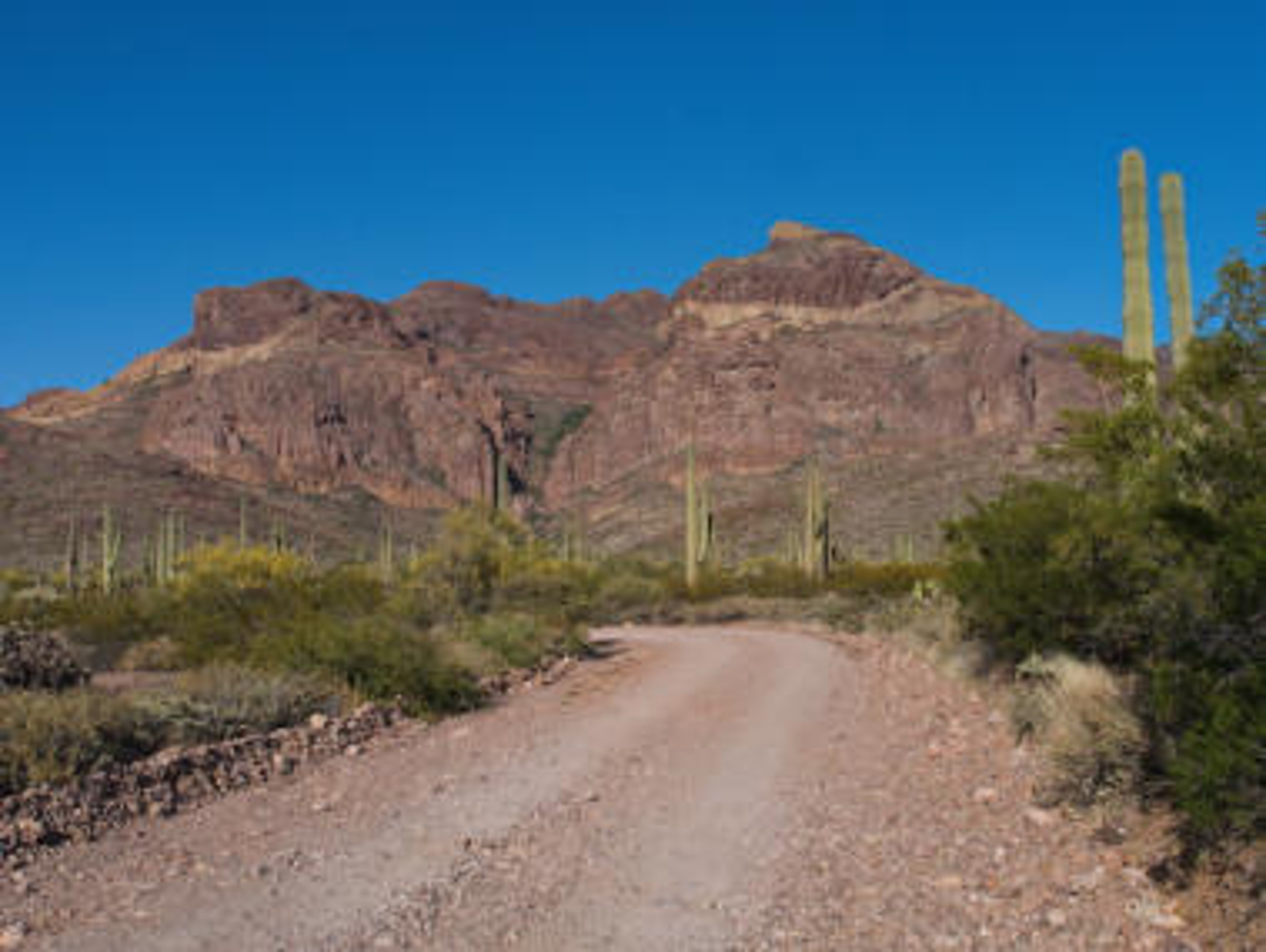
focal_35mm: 40
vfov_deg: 36.0
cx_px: 633
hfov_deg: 46.8
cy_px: 476
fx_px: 1464
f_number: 10
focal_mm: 20
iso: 250
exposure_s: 1/640
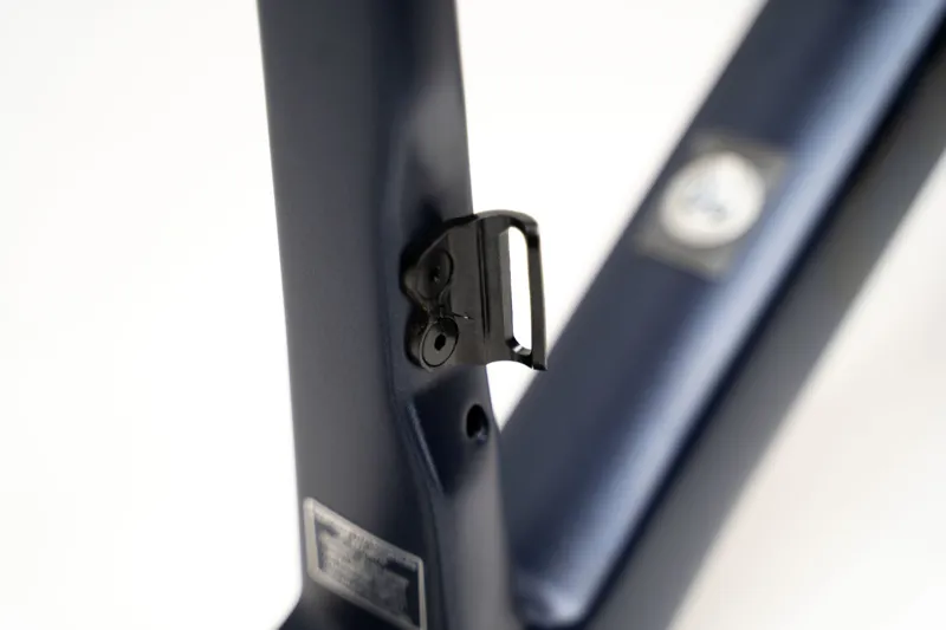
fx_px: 1970
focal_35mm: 75
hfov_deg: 27.0
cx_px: 473
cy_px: 315
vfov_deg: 18.2
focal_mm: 75
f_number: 2.8
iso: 400
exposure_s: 1/50
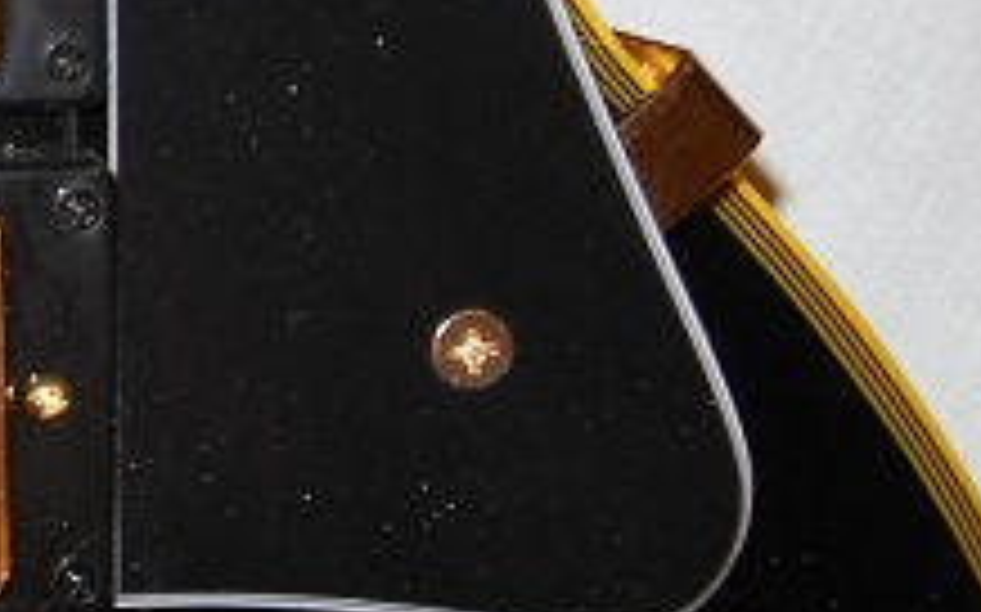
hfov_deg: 21.4
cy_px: -74
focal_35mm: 84
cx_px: -414
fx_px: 2245
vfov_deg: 15.1
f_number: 3.2
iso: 80
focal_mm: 4.5
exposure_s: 1/25
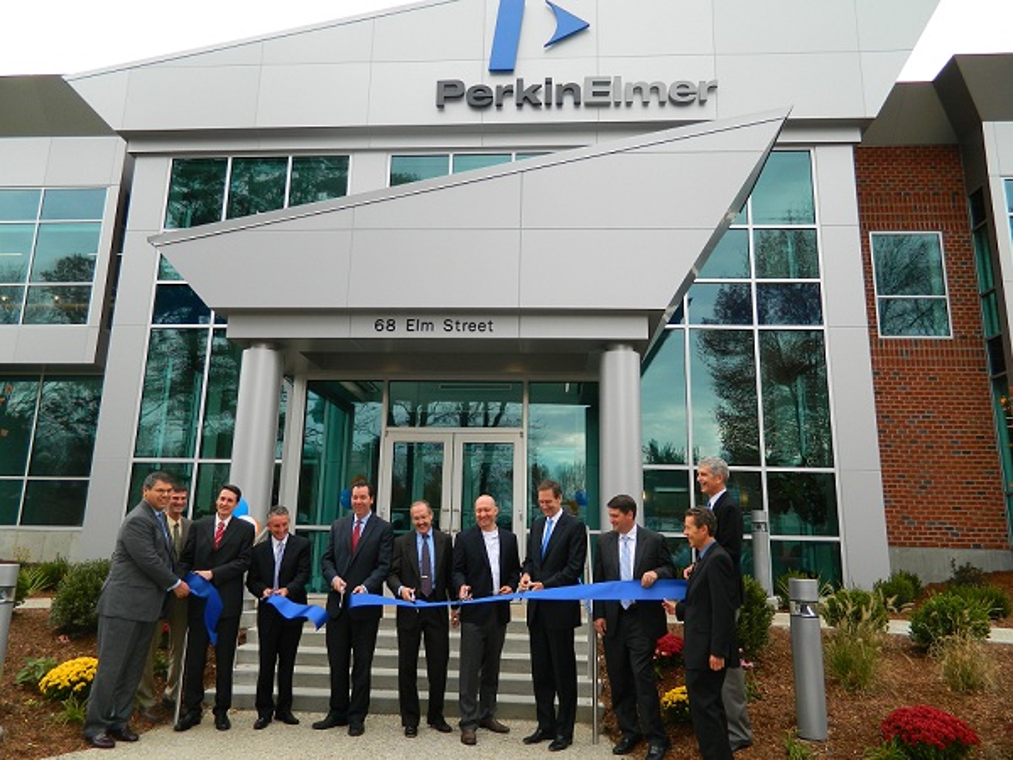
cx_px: 506
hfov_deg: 69.4
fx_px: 732
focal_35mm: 25
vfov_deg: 54.9
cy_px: 380
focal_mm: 4.5
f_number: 3.1
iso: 80
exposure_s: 1/160
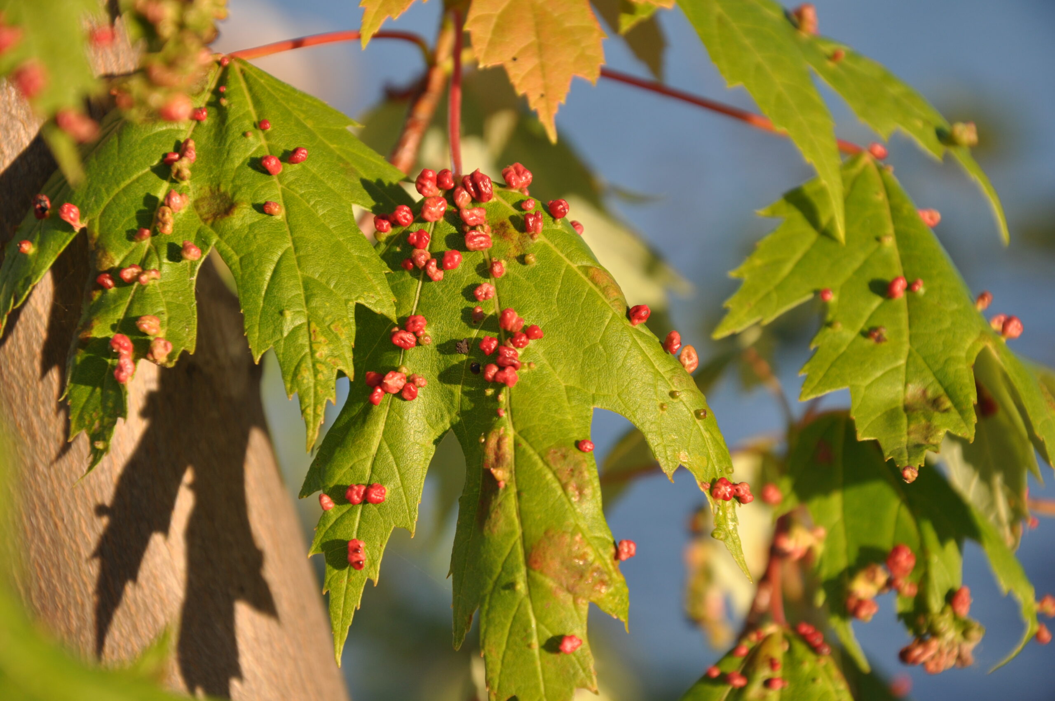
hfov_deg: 13.1
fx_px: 4610
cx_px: 528
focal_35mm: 158
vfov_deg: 8.7
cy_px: 350
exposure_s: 1/200
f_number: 8
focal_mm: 105
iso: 200
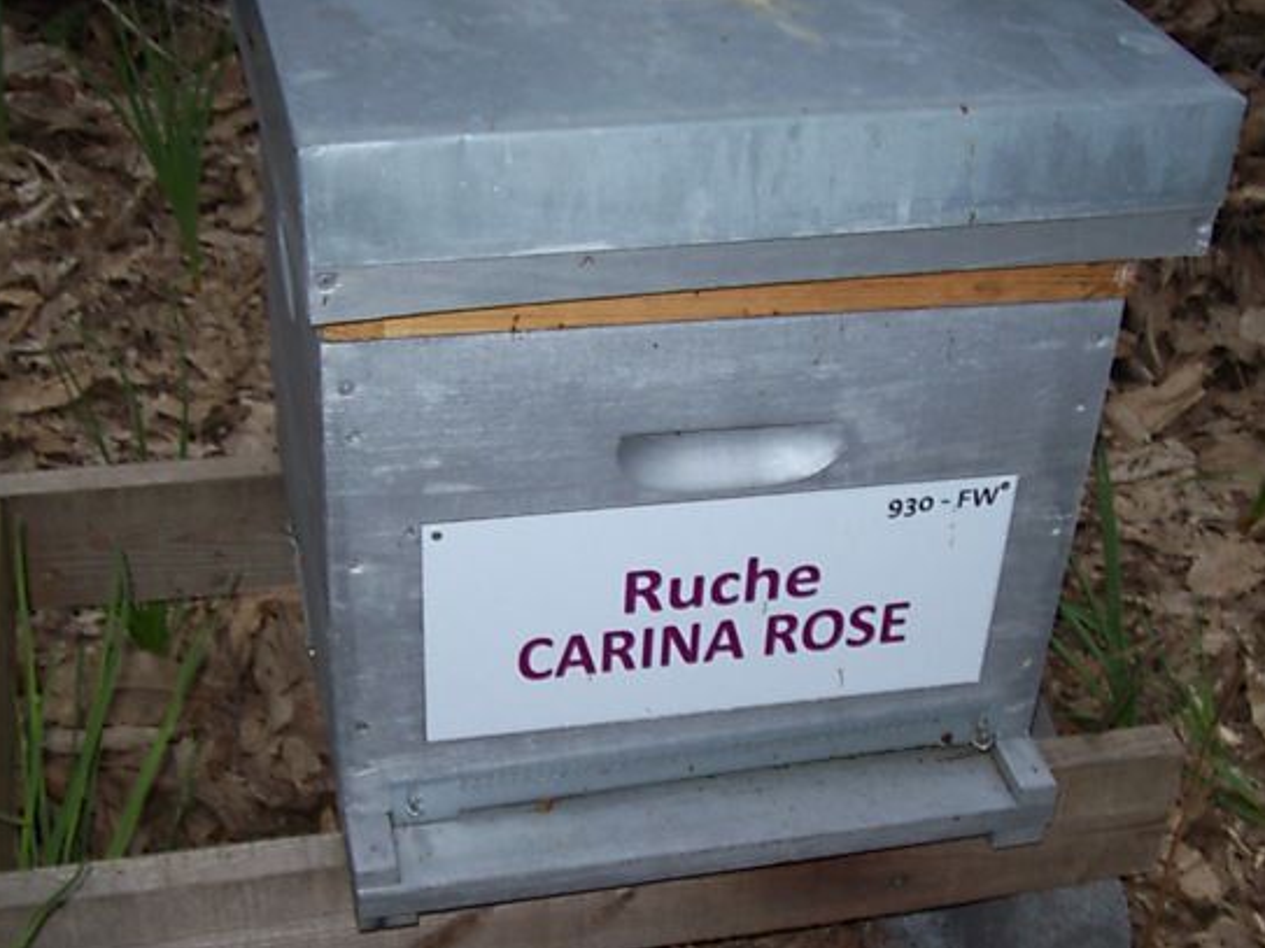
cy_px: 618
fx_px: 1936
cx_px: 642
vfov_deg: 27.4
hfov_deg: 36.2
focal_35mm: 53
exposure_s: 1/64
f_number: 2.7
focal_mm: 6
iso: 80
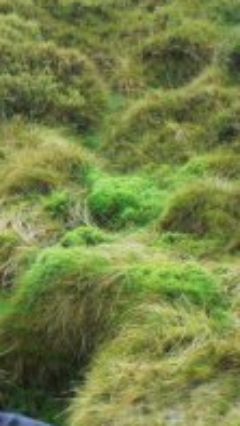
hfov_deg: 13.7
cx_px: -54
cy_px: 322
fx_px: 972
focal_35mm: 86
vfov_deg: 24.4
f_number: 2.8
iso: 200
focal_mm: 6
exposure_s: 1/125
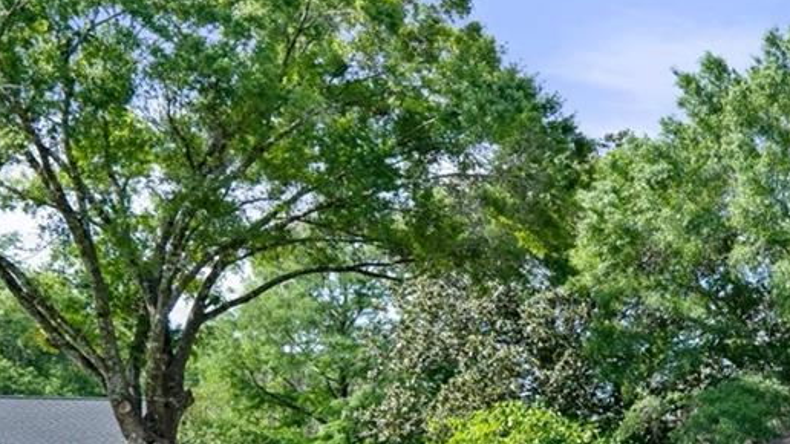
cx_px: 1113
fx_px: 1361
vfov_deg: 18.0
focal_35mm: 65
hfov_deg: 25.9
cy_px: 464
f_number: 8
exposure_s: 1/640
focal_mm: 20
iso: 320
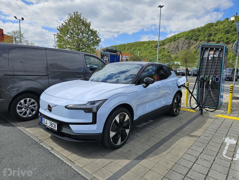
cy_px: 90
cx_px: 120
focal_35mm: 23
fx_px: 159
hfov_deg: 73.9
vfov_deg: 58.9
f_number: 1.8
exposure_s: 1/2027
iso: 25
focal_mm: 5.4
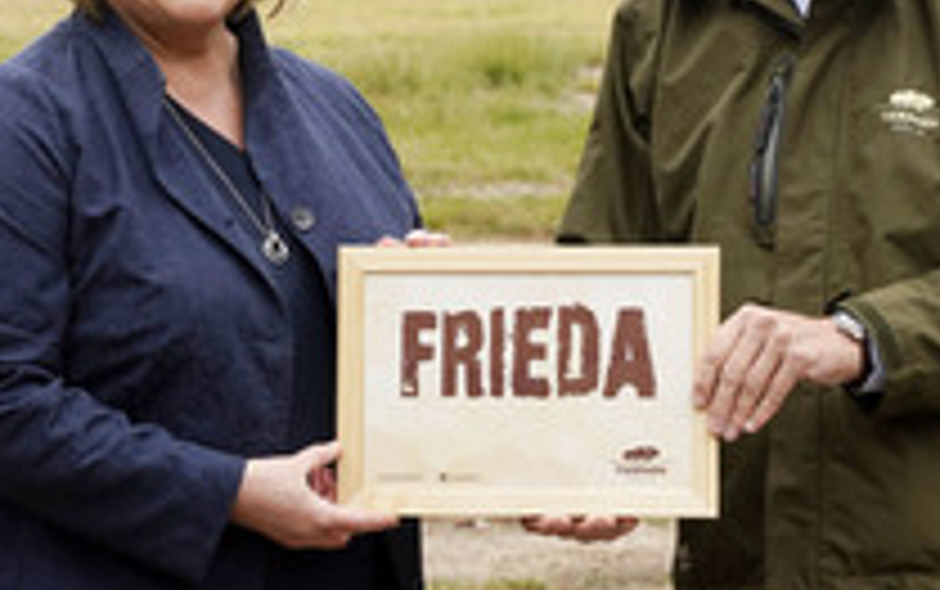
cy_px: 27
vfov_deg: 5.3
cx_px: 785
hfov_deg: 8.4
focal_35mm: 248
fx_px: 6358
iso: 640
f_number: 13
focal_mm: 113
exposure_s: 1/80
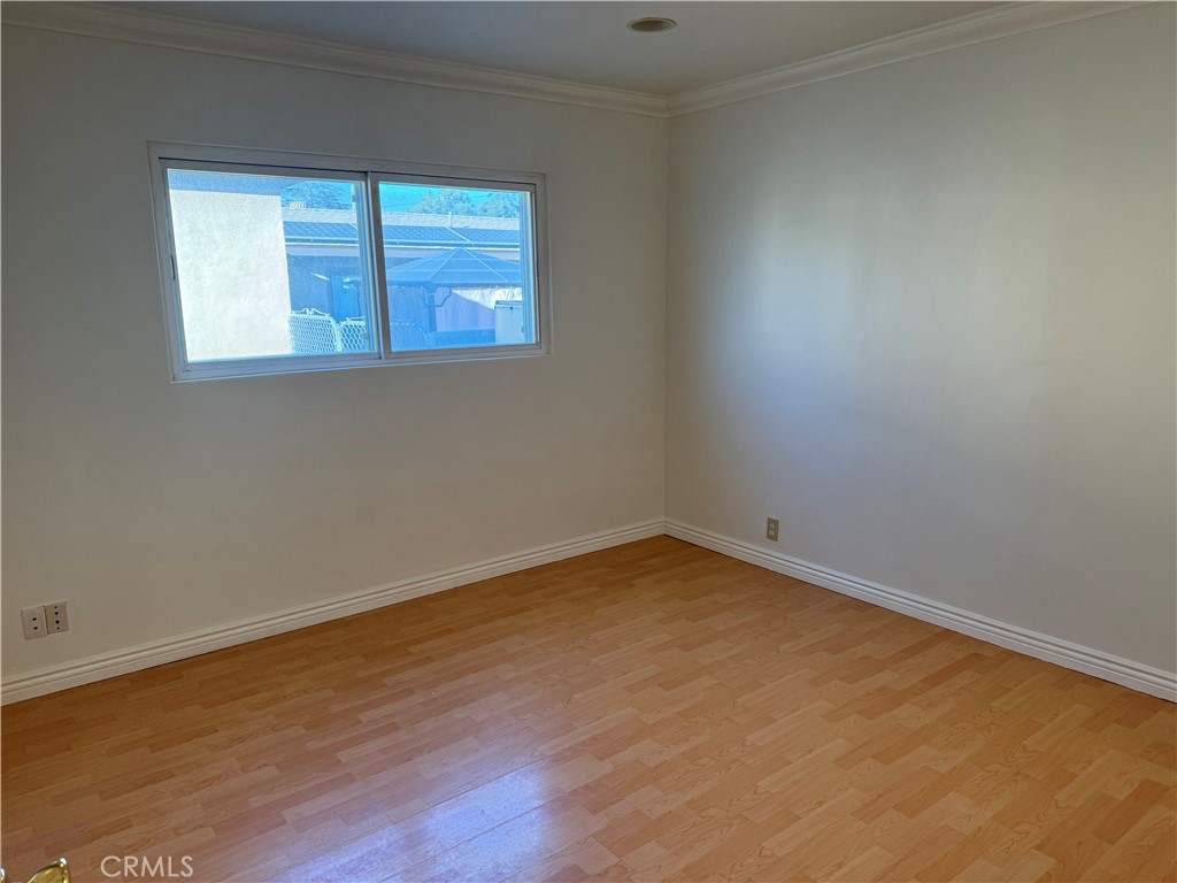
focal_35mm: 24
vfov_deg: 56.8
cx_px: 588
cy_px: 442
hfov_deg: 71.6
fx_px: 816
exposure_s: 1/120
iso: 125
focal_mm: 6.76
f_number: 1.78
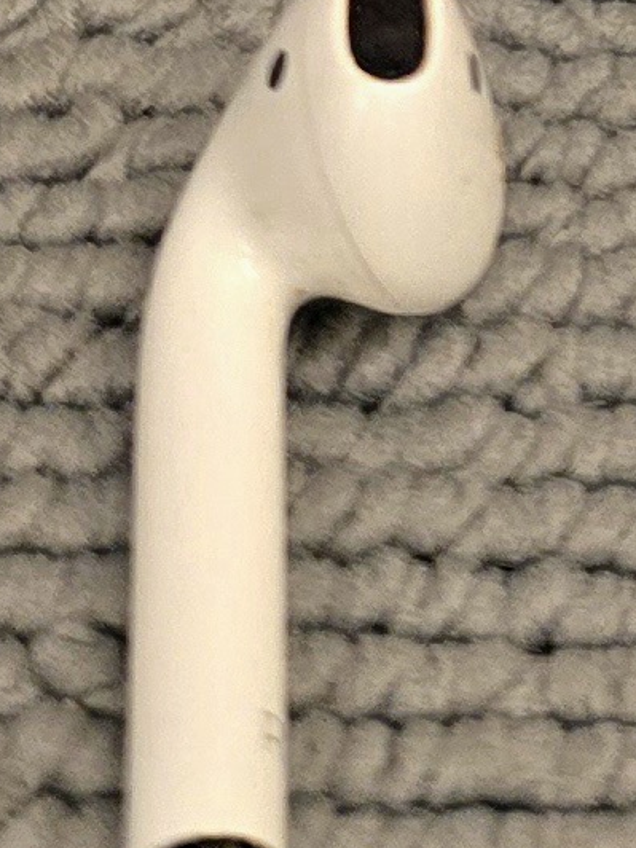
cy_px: -921
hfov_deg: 8.4
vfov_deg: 10.4
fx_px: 4238
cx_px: 901
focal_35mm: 173
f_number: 1.7
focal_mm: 6.3
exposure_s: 1/101
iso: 500
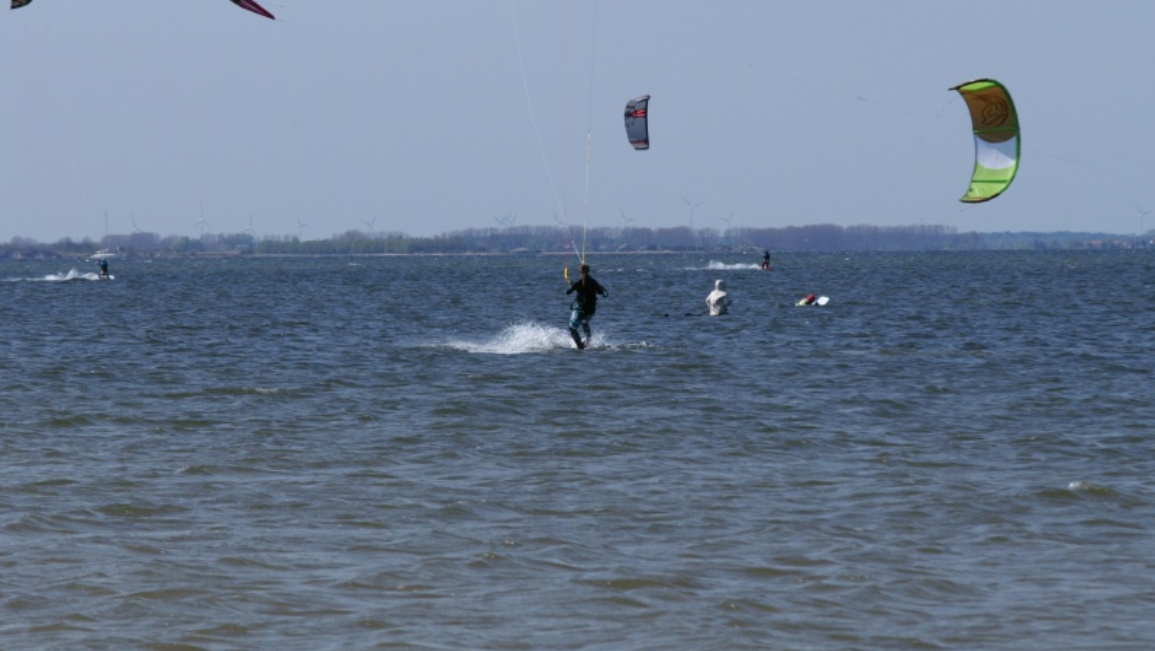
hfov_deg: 6.8
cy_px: 316
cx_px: 577
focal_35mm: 315
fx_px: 9651
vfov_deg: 3.9
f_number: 13
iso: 400
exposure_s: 1/640
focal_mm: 200
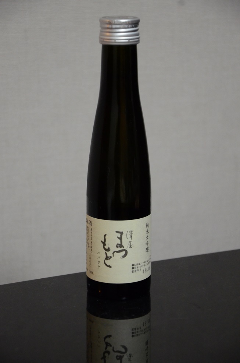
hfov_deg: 11.4
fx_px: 1205
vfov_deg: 17.1
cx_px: 120
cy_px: 182
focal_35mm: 120
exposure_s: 1/25
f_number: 5.3
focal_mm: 80
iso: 2000
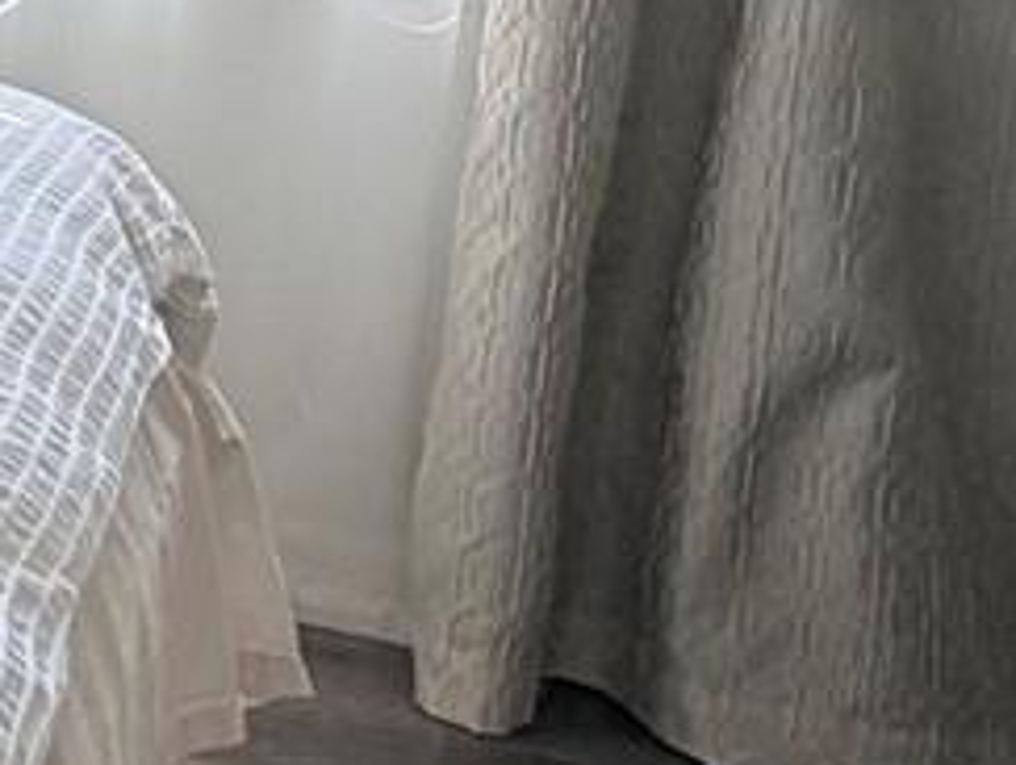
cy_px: -347
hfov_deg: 13.0
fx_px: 2704
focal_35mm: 92
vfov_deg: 15.0
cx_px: -1685
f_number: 2.2
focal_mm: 2.22
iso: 64
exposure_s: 1/121
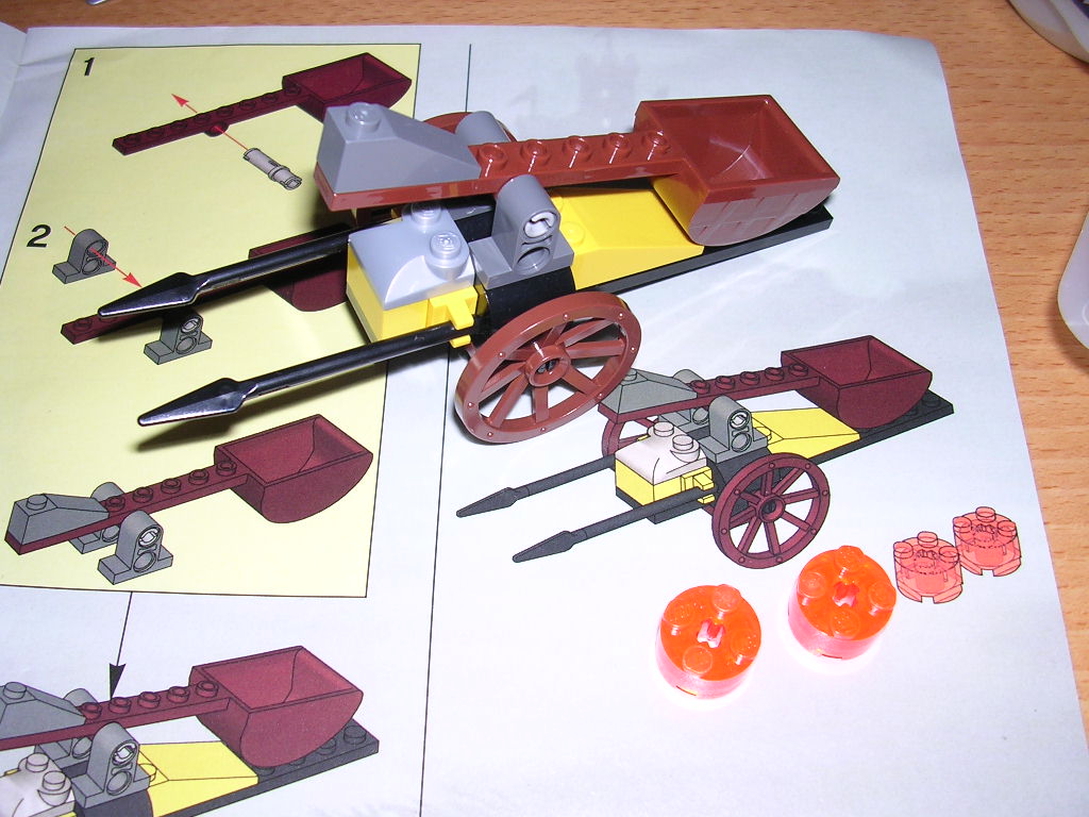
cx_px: 544
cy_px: 408
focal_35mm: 38
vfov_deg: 37.7
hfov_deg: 49.0
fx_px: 1195
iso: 100
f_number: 2.8
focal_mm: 5.8
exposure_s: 1/60.1
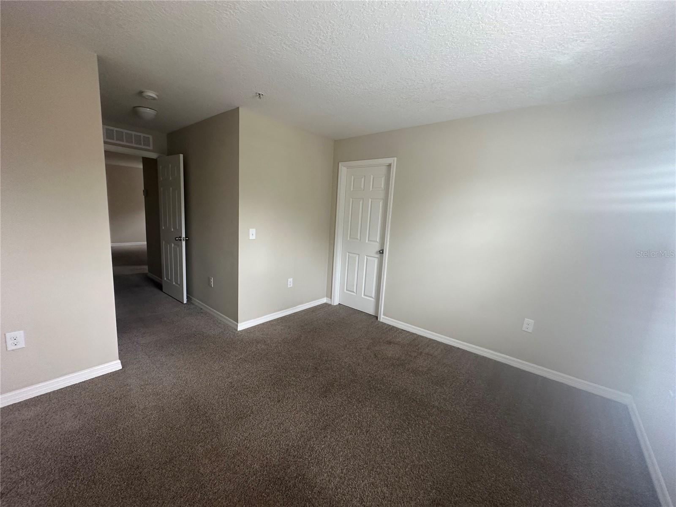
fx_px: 273
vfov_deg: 85.7
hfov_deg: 102.1
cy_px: 254
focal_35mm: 14
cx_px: 338
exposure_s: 1/60
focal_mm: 2.22
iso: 160
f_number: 2.2
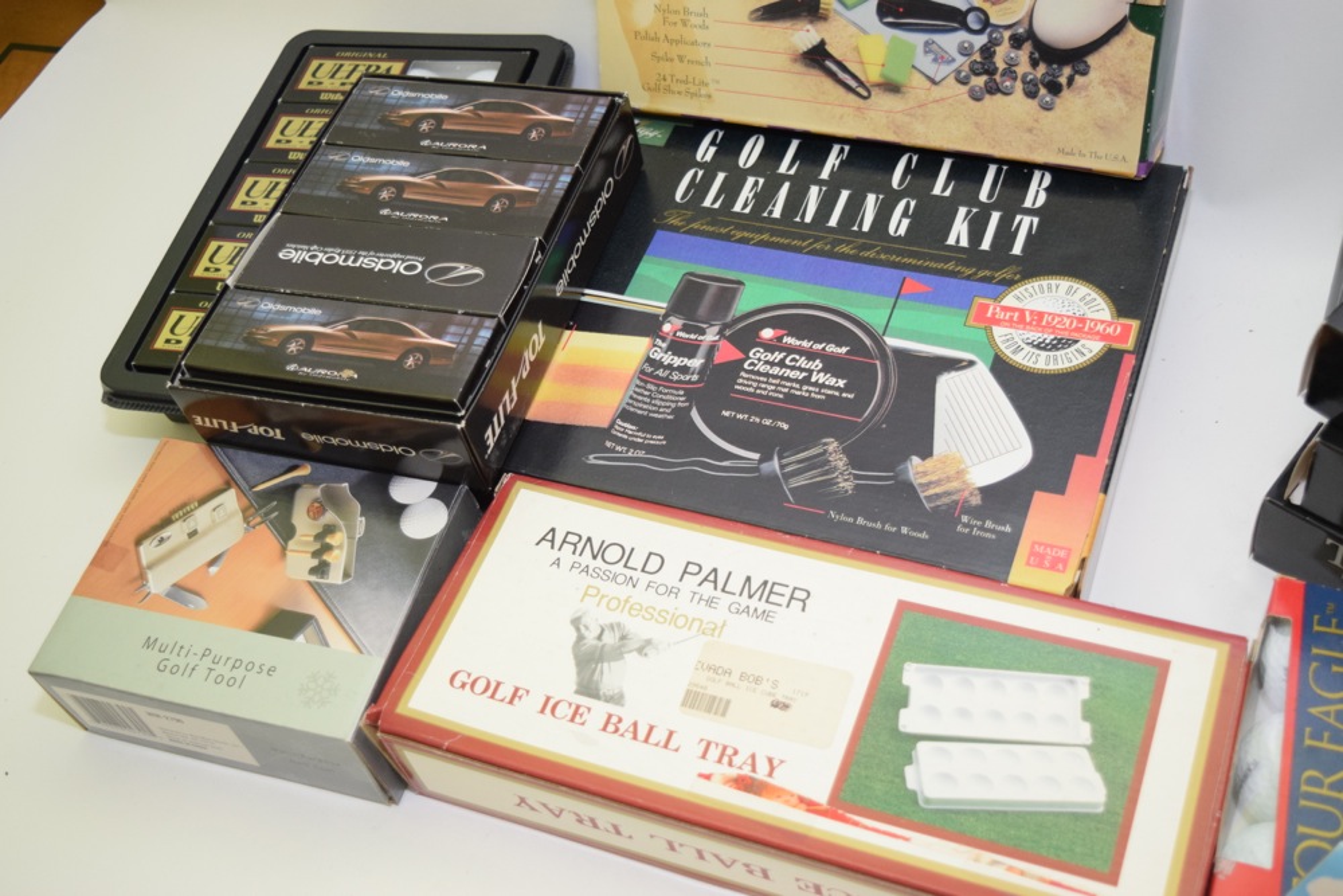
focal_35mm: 44
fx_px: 1623
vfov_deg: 30.9
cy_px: 448
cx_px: 672
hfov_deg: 45.0
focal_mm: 29
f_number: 4.2
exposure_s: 1/60
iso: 1600
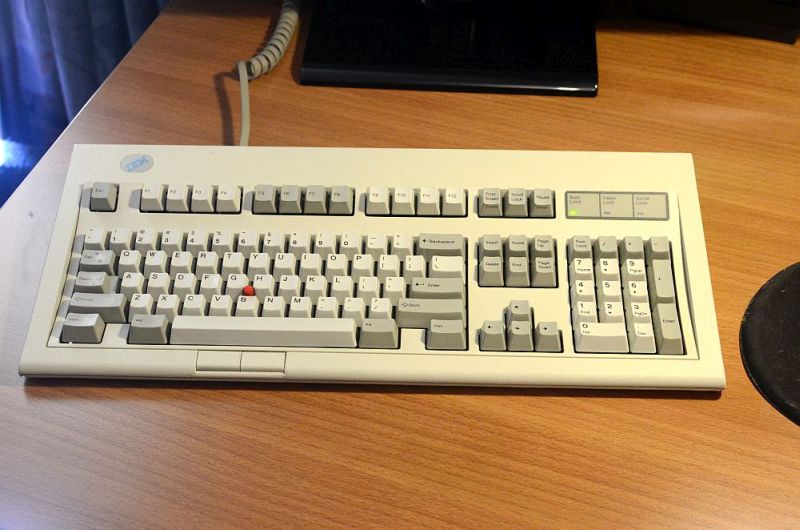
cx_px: 400
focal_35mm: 52
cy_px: 265
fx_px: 1164
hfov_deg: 37.9
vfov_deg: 25.6
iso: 2500
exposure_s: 1/30
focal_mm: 35
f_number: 5
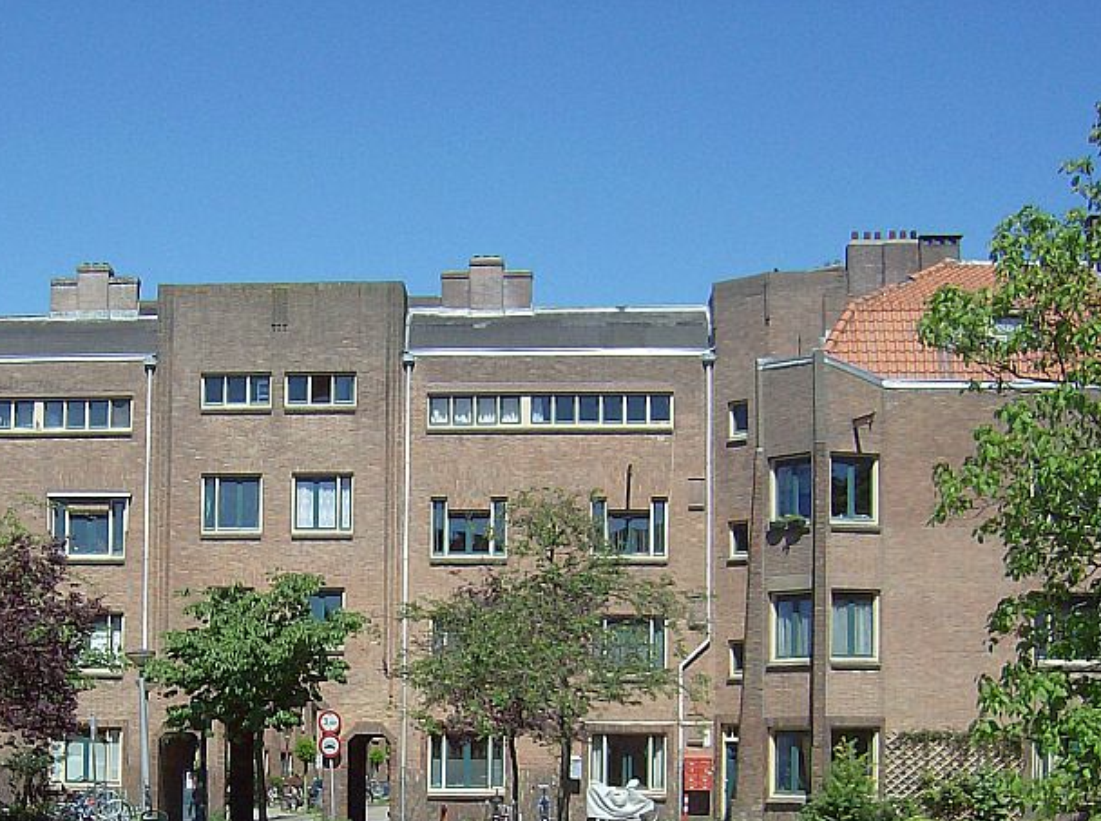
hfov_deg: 29.9
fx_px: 2031
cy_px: 684
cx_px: 297
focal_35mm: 64
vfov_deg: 22.5
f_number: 4.8
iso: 100
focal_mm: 6.4
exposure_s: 1/663
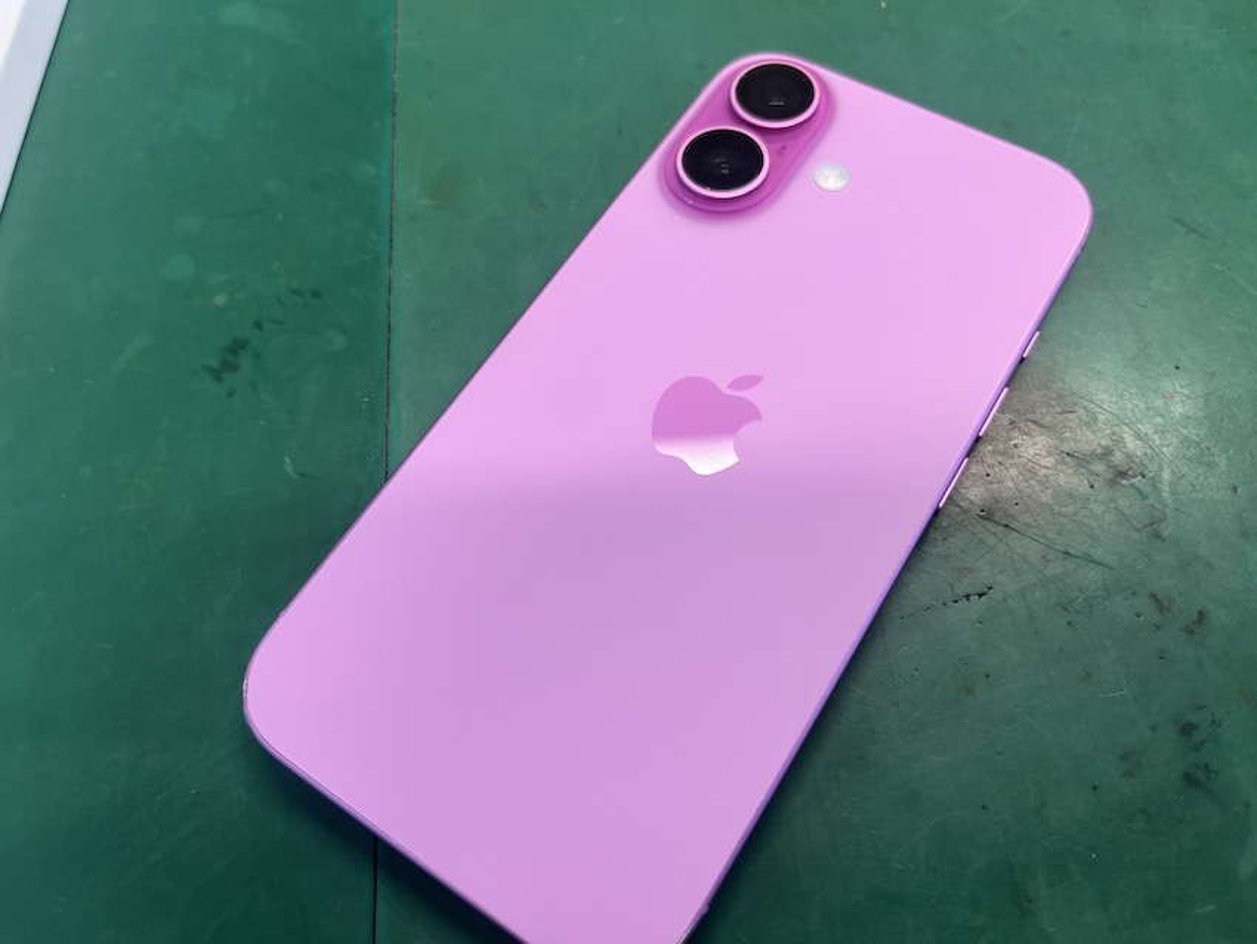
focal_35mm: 26
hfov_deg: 67.3
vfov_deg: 53.1
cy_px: 472
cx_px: 628
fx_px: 944
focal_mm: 5.1
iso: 64
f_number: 1.6
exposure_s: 1/100
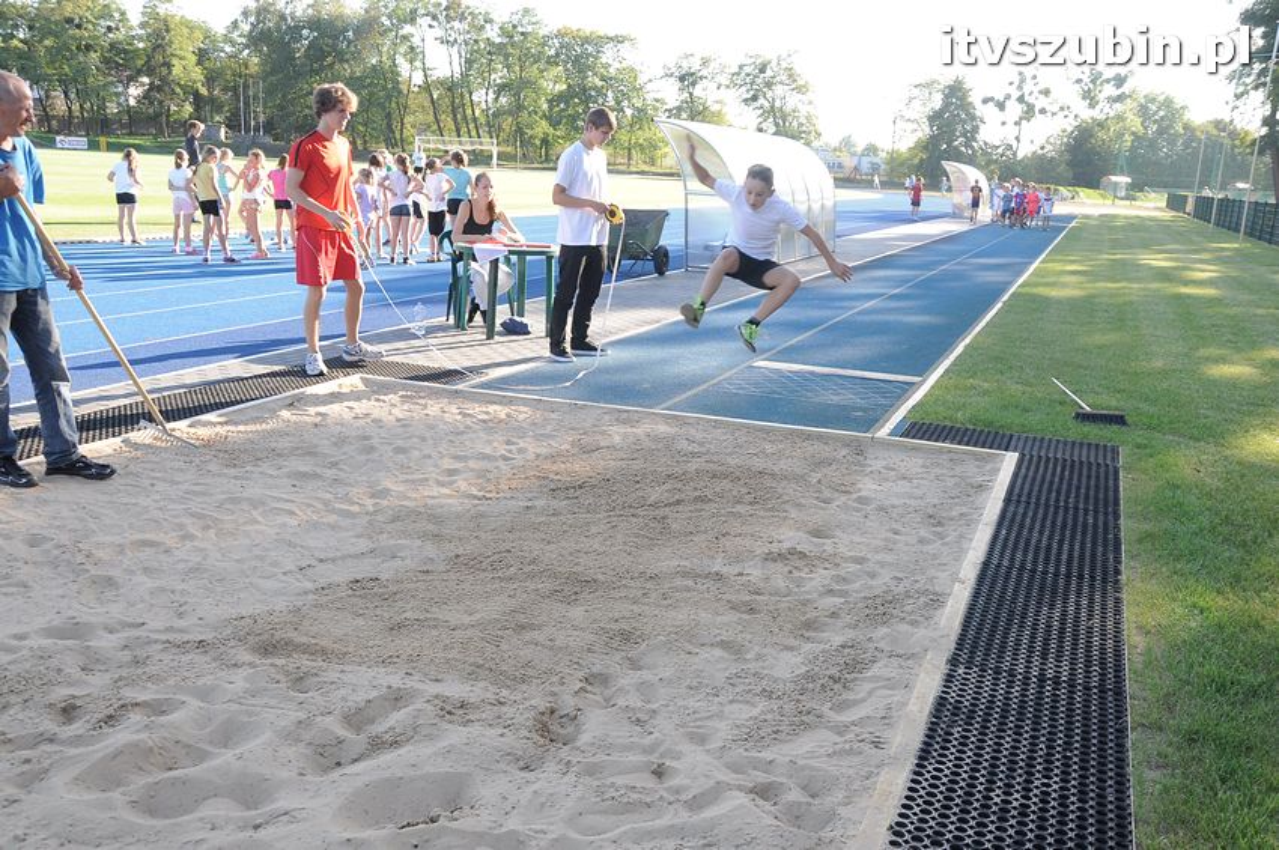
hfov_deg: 59.5
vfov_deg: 41.6
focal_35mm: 32
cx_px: 640
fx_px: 1118
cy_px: 425
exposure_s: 1/250
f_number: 8
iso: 500
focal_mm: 21
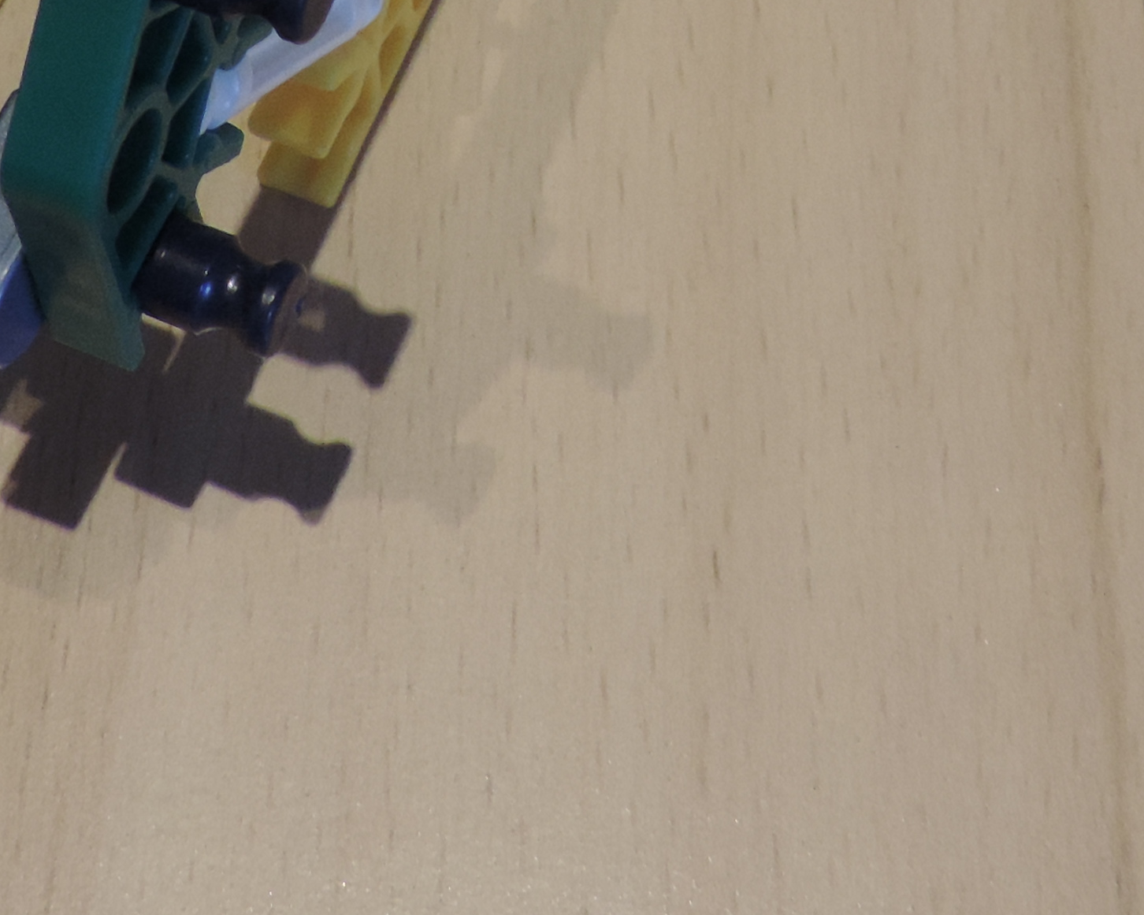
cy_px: -484
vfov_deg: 17.4
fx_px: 2674
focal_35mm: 79
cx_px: 649
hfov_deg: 24.1
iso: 200
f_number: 3
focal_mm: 4.3
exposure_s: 1/30
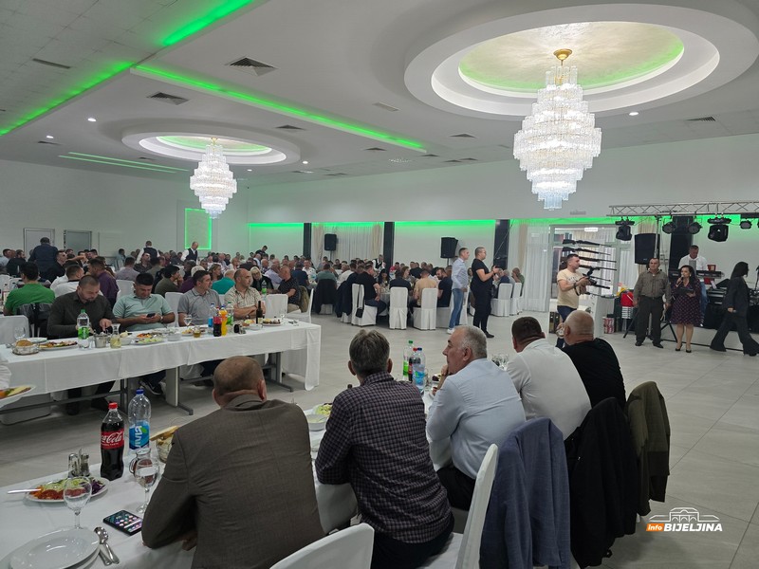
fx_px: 504
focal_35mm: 23
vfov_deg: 58.9
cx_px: 380
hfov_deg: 73.9
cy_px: 284
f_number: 1.7
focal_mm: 6.3
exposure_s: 1/100
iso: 320
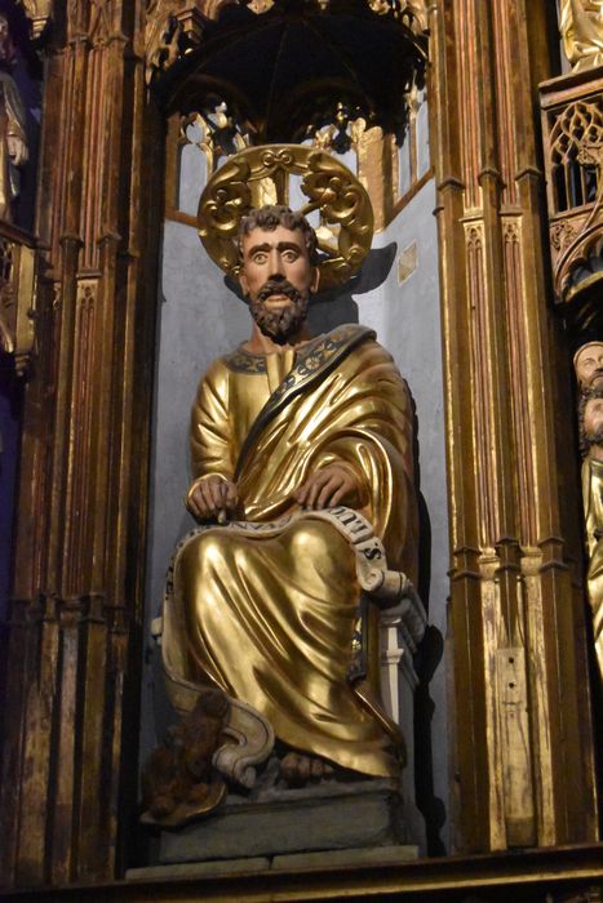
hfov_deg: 18.2
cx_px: 302
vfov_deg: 27.0
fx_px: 1883
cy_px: 452
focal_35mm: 75
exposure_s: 1/60
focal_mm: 50
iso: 12800
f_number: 5.6
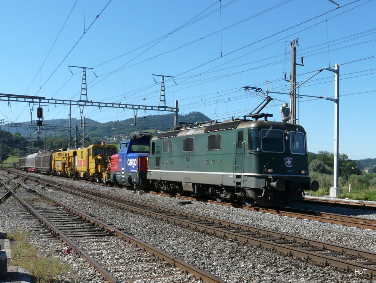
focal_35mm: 28
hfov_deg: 63.4
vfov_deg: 49.9
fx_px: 305
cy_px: 142
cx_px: 188
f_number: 5.6
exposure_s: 1/400
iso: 100
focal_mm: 4.6
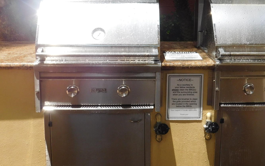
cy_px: 67
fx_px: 469
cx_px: 165
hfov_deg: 31.4
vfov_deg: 20.0
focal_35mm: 65
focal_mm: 6.3
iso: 125
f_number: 3.5
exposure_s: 1/800
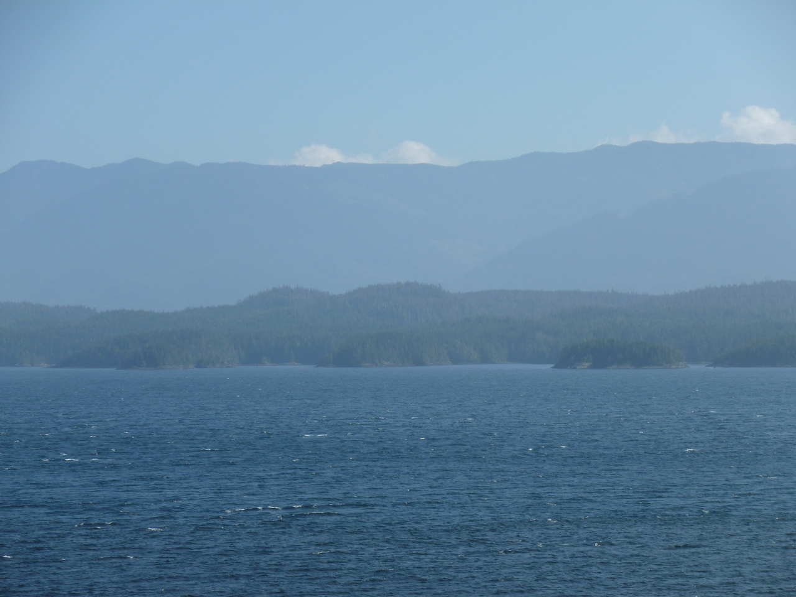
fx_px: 2414
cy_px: 298
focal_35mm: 105
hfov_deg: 18.7
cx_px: 398
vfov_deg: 14.1
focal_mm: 18.8
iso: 80
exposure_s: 1/400
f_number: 5.2
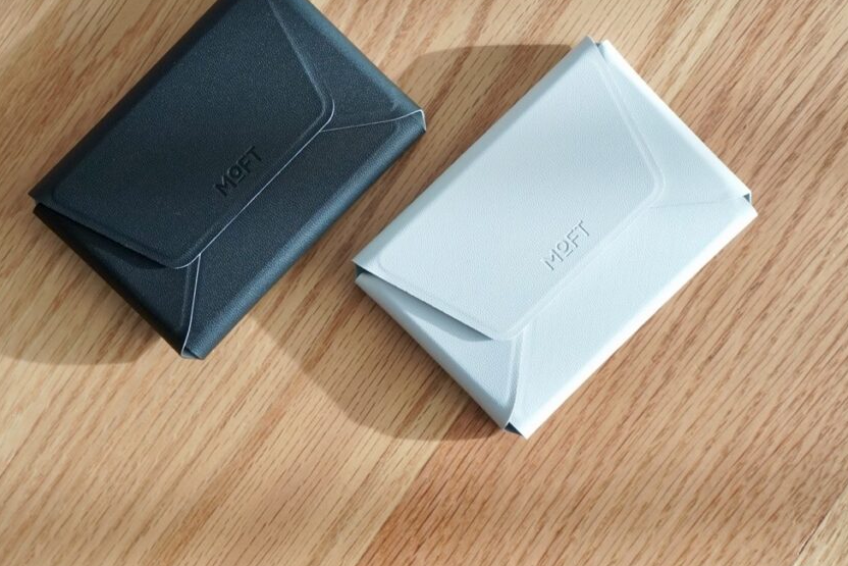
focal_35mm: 65
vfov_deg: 21.0
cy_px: 222
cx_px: 385
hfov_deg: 31.1
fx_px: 1522
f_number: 6.3
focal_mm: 35
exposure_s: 1/60
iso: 1000
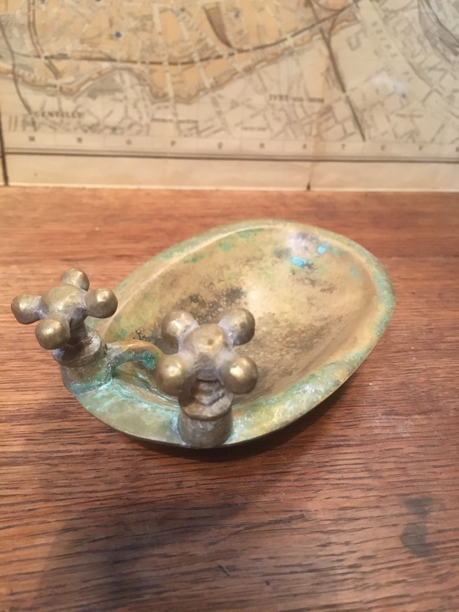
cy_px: 306
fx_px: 513
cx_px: 230
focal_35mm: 29
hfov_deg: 48.2
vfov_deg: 61.7
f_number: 2.2
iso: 400
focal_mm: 4.15
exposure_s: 1/17
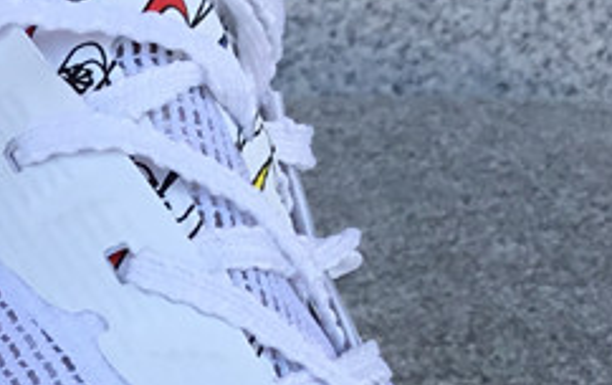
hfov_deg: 15.9
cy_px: 513
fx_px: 2038
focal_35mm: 122
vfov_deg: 10.5
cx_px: -260
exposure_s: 1/362
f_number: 2.4
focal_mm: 3.3
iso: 25
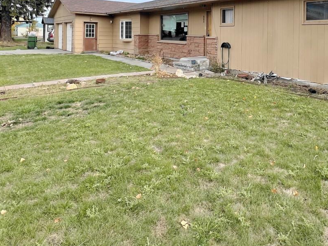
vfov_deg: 48.5
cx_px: 241
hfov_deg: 63.8
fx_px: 246
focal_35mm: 26
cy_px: 33
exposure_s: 1/786
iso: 32
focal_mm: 1.57
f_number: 1.8
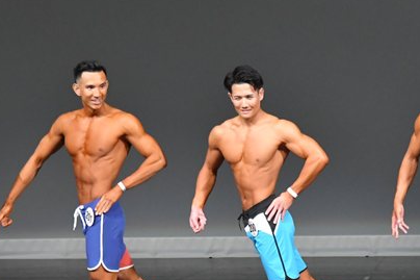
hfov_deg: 4.8
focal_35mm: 432
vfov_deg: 3.2
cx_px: 296
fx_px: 5038
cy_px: 211
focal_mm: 150
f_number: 5.6
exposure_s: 1/400
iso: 5000
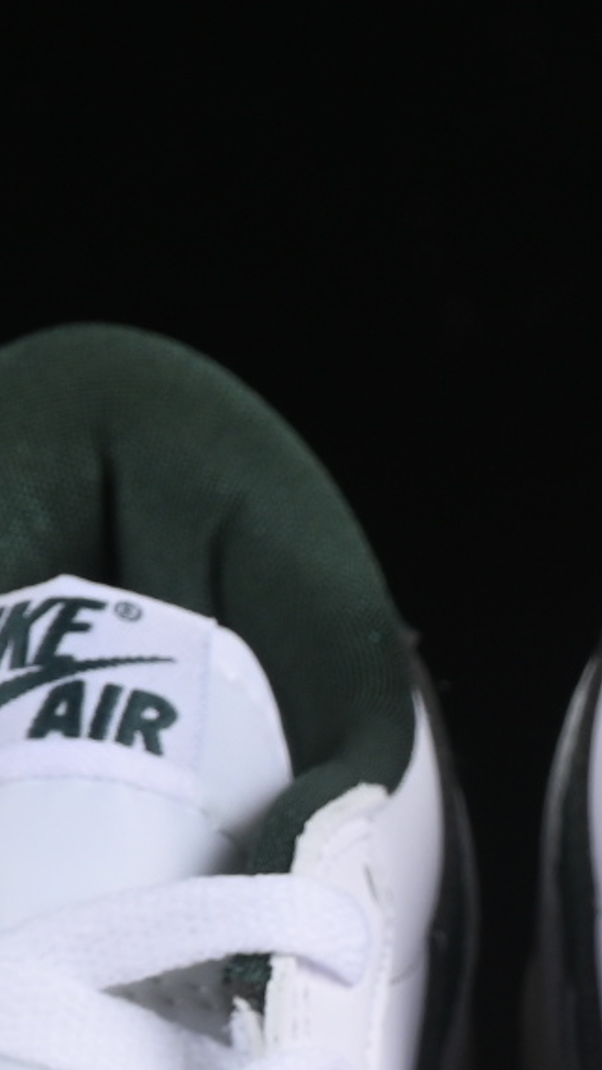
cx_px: 418
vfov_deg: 5.9
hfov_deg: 3.4
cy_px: 1596
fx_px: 10223
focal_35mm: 361
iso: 125
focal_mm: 47
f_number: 7.1
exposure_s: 1/160
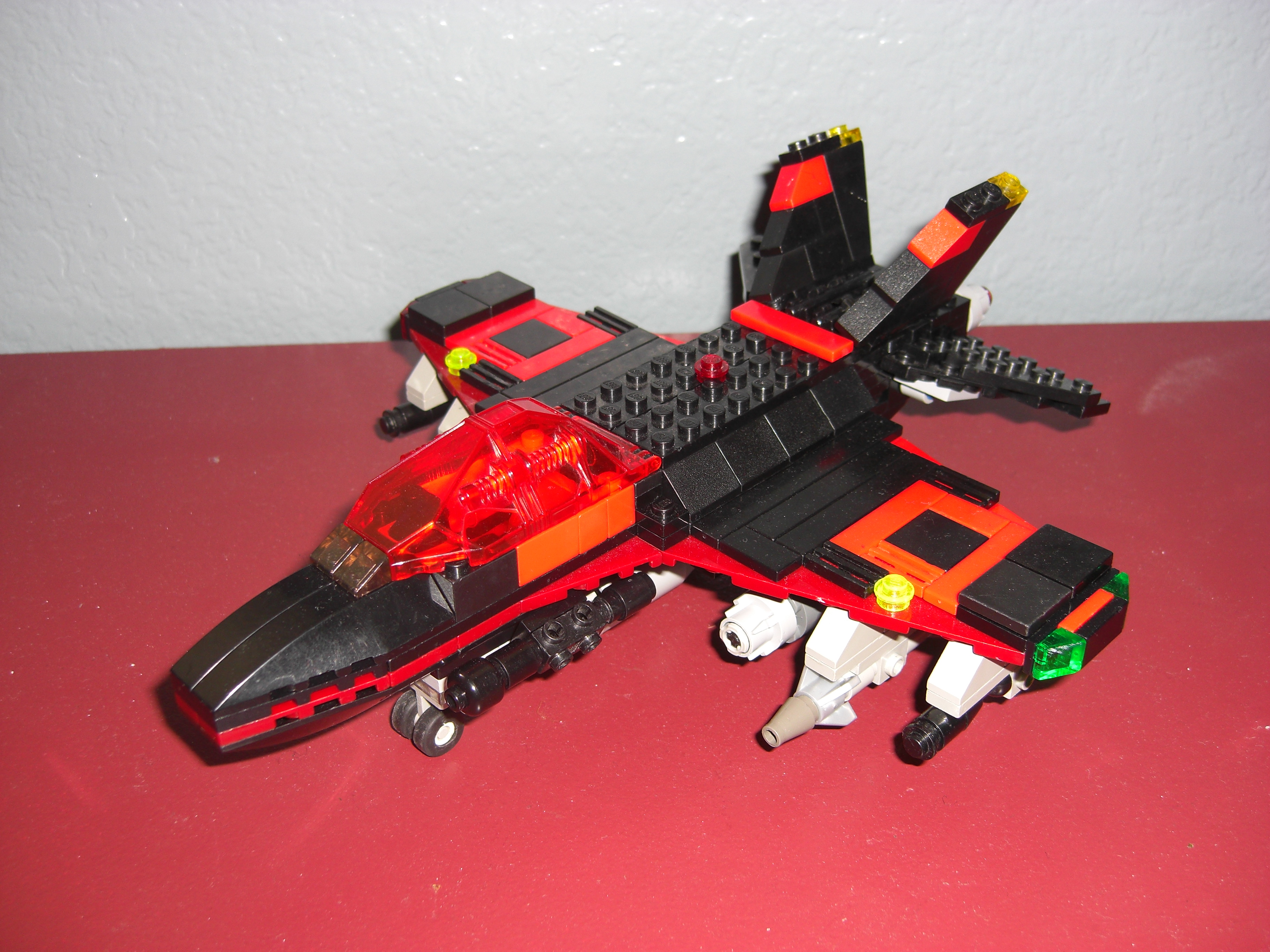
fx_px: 1394
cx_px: 635
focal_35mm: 38
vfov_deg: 37.7
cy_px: 476
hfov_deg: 49.0
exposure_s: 1/60
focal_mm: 7.9
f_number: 2.8
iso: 80
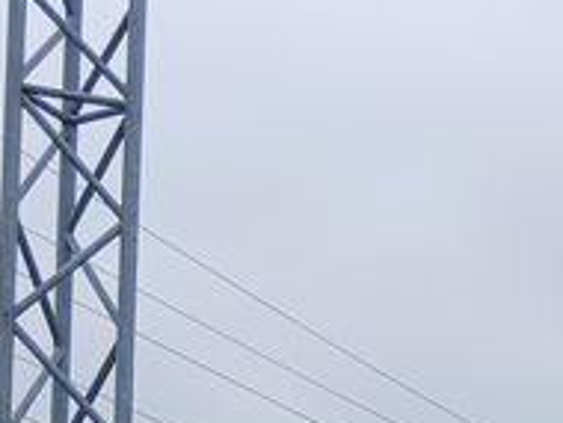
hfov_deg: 12.2
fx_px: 2280
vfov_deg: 9.8
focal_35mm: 140
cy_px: 887
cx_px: 1182
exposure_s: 1/127
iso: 20
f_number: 1.8
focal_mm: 3.98
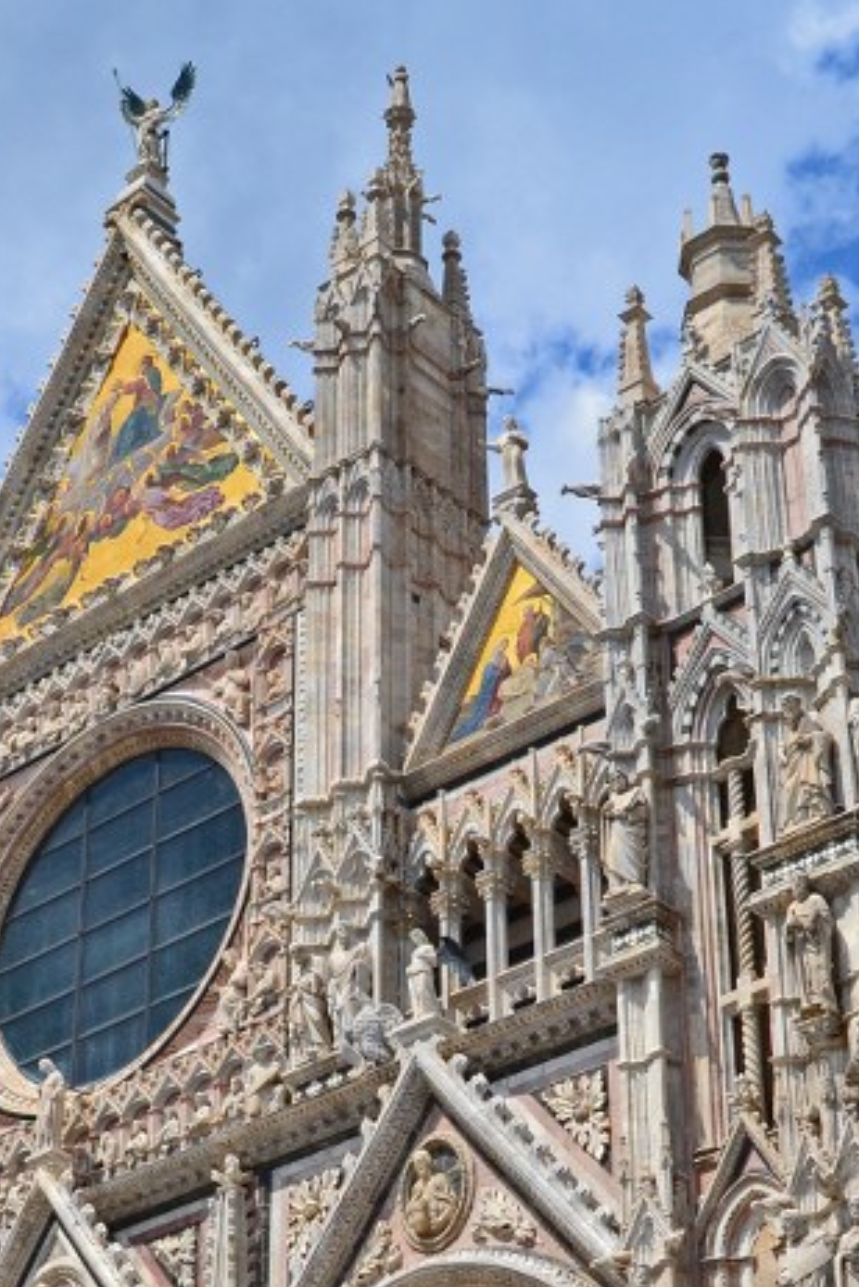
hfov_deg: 19.4
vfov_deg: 27.7
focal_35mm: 70
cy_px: 1170
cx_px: 317
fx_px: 2503
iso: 280
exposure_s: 1/500
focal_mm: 18
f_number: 11
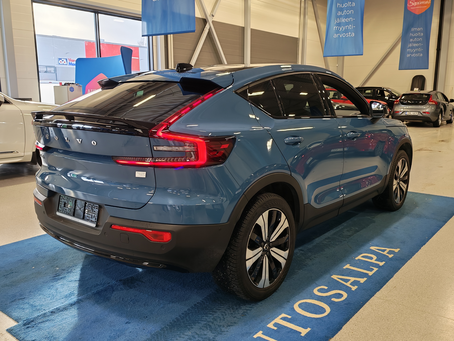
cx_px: 227
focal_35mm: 33
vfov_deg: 42.9
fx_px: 433
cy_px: 170
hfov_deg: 55.4
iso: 118
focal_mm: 6.12
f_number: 1.9
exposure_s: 1/100
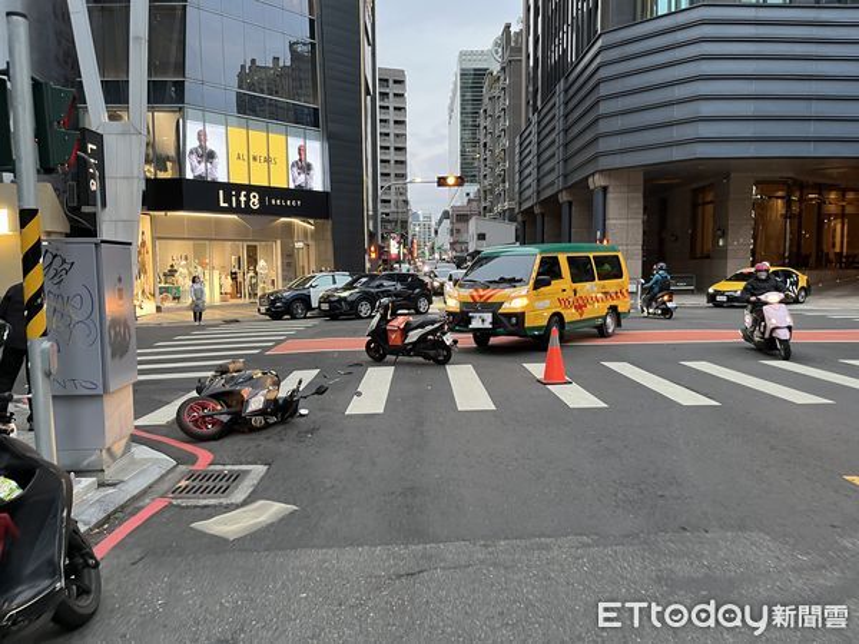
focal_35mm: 26
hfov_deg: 67.3
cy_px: 322
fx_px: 645
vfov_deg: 53.1
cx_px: 430
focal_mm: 5.1
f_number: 1.6
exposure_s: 1/60
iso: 100
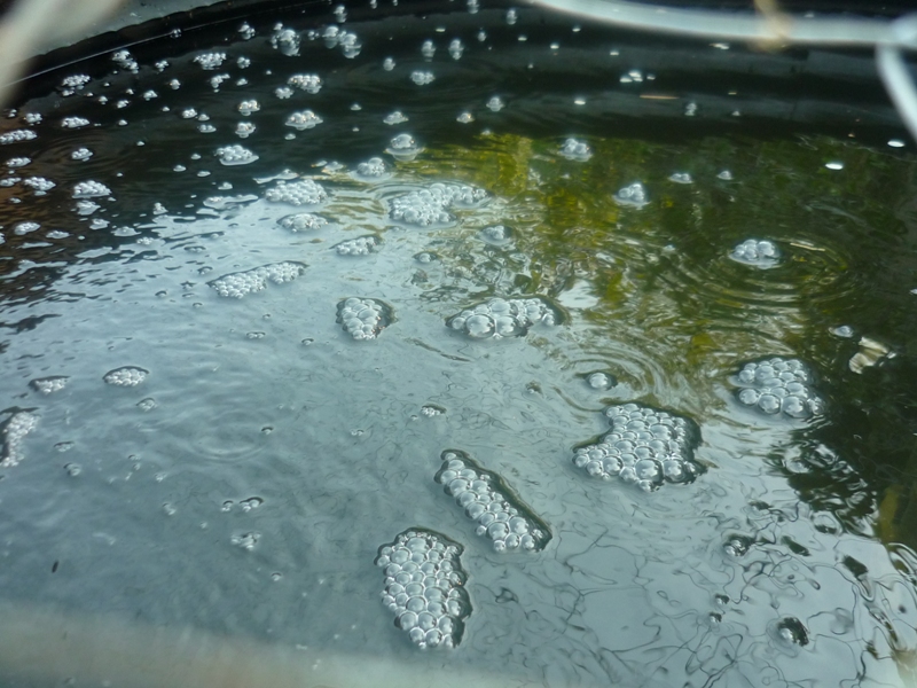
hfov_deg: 55.4
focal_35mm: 33
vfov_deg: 42.9
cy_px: 344
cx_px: 458
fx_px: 874
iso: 200
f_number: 2.8
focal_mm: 5.5
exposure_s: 1/160
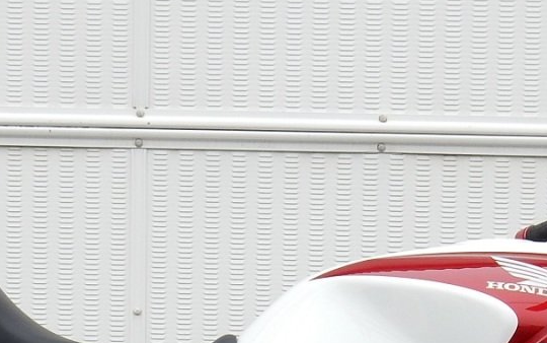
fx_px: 2013
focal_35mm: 135
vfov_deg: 9.5
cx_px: 338
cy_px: 487
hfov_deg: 15.5
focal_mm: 7.6
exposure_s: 1/100
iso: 125
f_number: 4.2
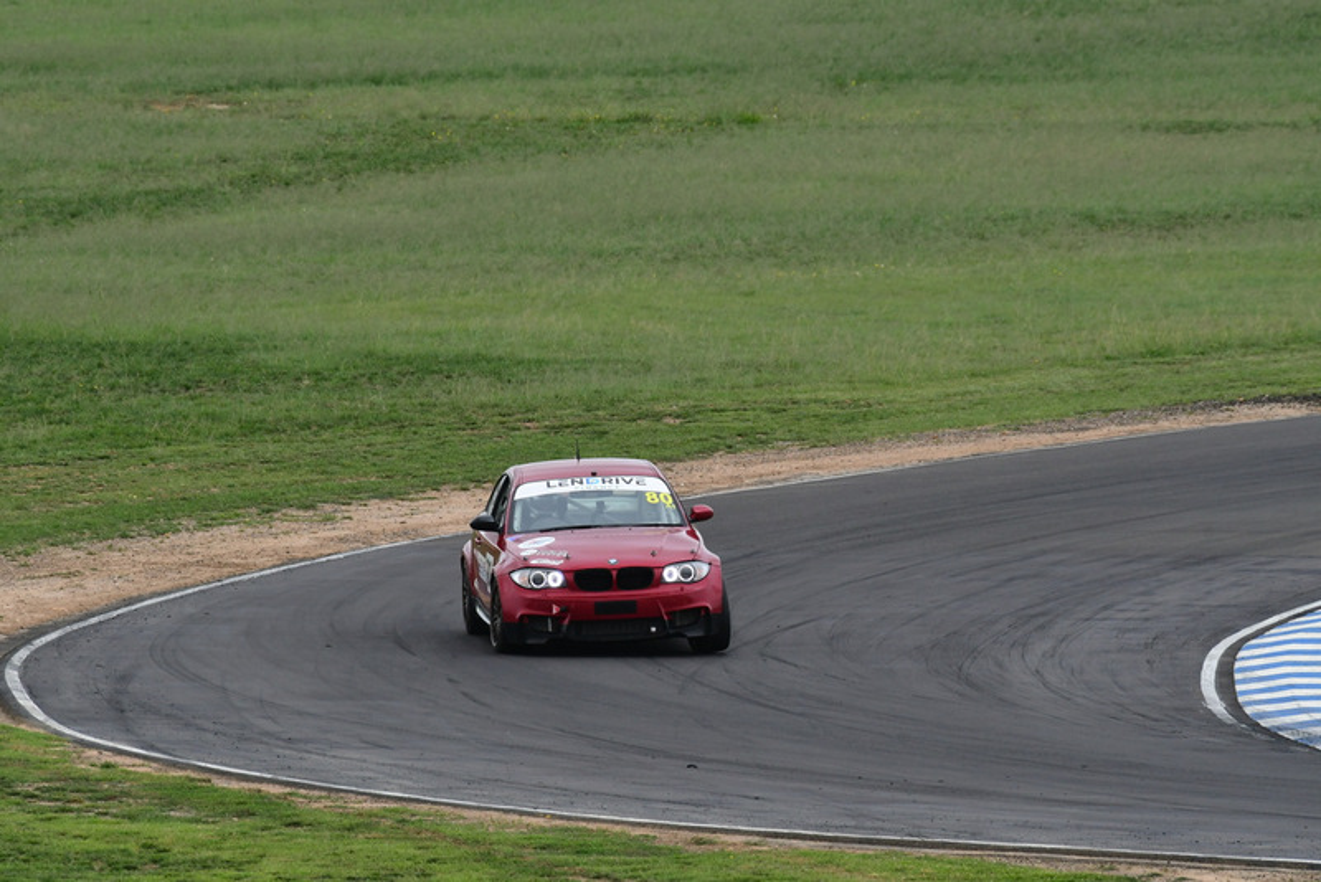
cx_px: 660
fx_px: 27529
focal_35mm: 750
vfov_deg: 1.8
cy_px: 441
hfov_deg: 2.7
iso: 640
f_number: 11
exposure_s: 1/640
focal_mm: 500
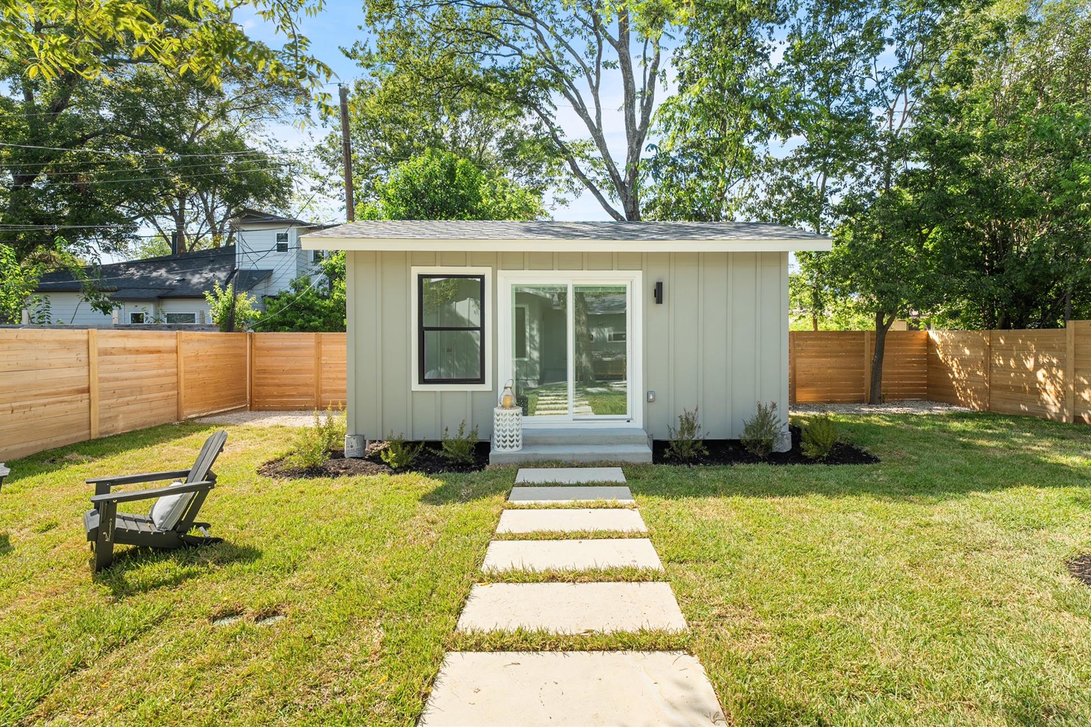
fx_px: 515
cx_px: 574
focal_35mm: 17
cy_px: 341
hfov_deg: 93.2
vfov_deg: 70.4
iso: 100
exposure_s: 1/25
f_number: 9
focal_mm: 16
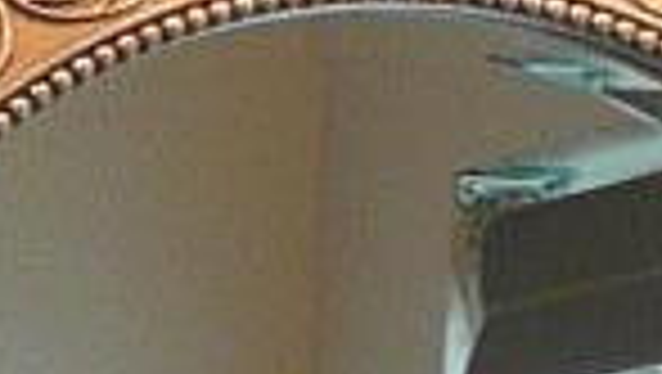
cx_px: 162
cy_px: 1717
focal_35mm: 399
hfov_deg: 5.4
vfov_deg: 2.9
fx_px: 7010
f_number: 3.3
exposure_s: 1/40
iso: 100
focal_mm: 4.6
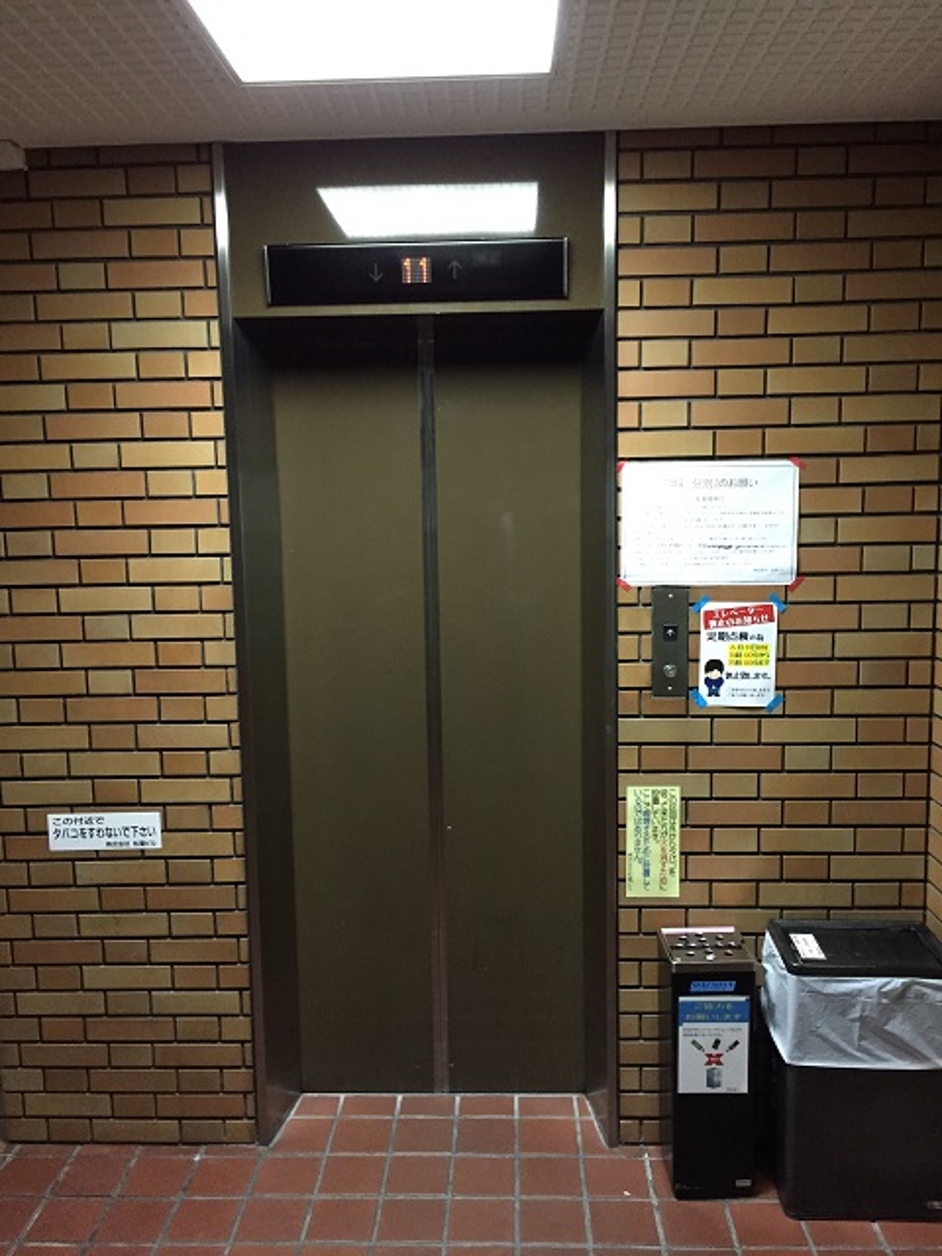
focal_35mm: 29
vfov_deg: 61.7
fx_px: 1052
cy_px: 628
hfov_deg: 48.2
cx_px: 471
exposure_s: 1/20
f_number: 2.2
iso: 250
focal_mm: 4.15
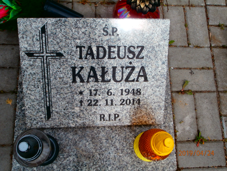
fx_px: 249
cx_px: 114
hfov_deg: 49.0
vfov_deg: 37.7
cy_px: 86
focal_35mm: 38
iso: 100
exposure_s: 1/800
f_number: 3.9
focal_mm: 6.67
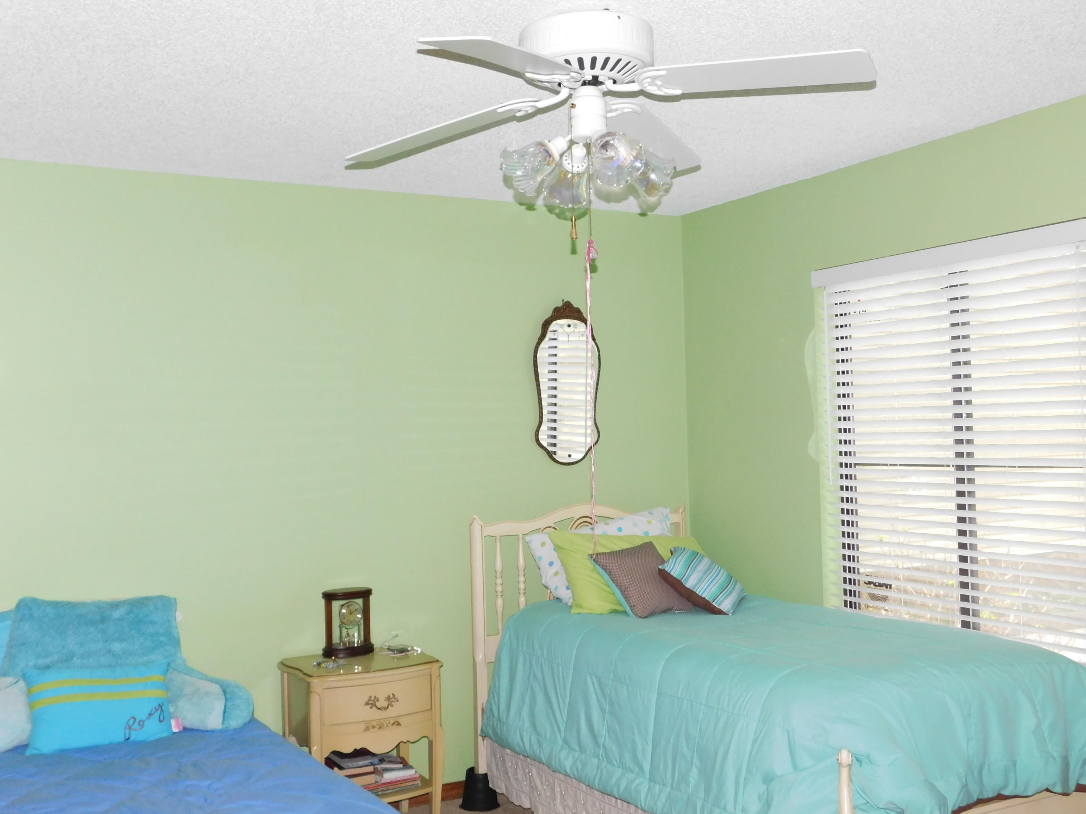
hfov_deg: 51.4
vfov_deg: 39.7
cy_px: 407
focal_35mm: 36
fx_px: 1129
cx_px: 543
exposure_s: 1/30
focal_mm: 6.3
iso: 280
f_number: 3.5
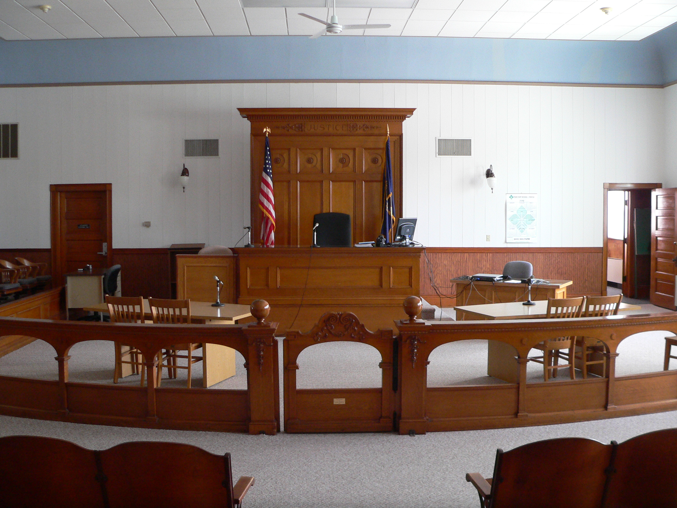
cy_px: 254
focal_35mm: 36
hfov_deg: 51.4
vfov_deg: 39.7
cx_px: 338
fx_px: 704
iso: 200
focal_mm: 6
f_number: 2.8
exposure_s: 1/20
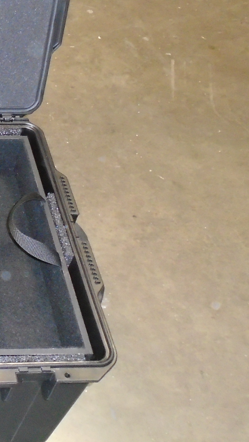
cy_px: 157
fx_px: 692
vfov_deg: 35.2
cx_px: -166
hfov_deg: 17.5
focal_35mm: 59
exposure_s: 1/30
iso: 500
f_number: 3.2
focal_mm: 4.6
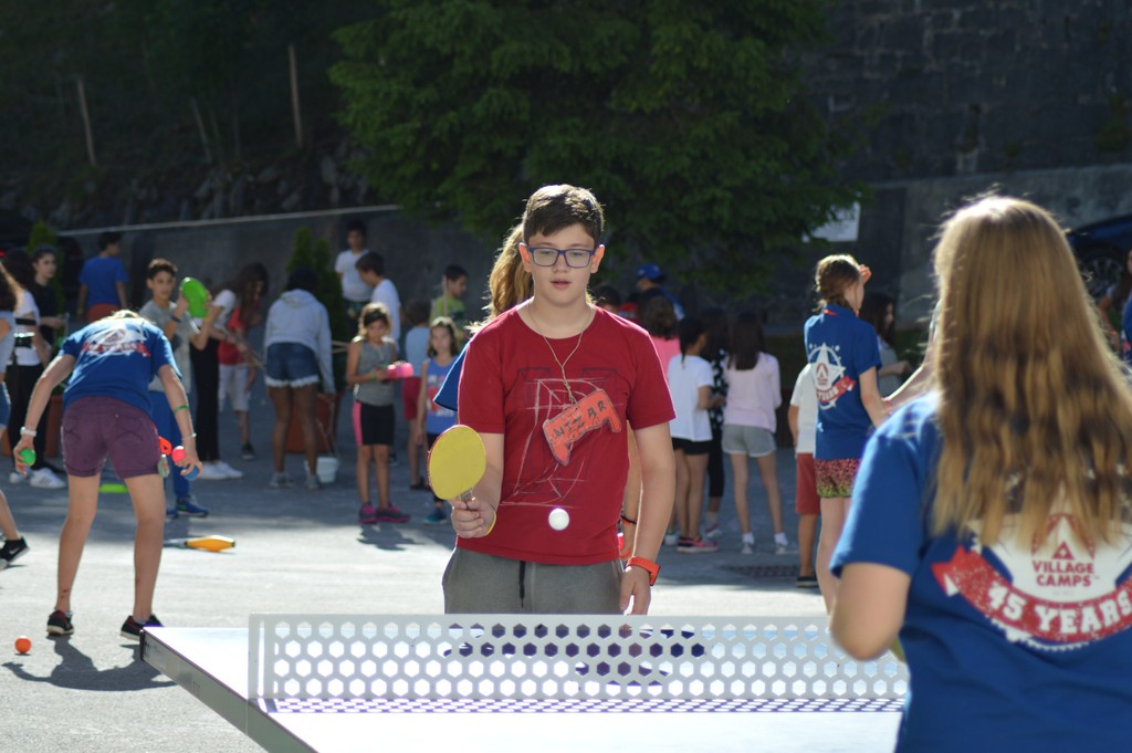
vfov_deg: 13.0
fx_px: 3299
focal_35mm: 105
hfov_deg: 19.5
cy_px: 376
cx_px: 566
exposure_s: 1/1000
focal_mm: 70
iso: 200
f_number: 4.5
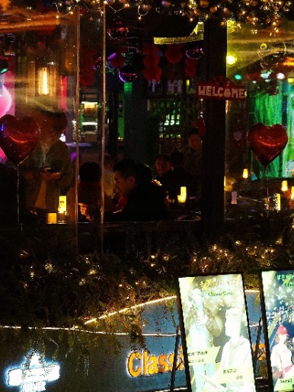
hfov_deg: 11.6
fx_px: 1450
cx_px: 216
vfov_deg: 15.4
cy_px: 218
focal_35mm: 128
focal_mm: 49
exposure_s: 1/160
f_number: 4
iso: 5000
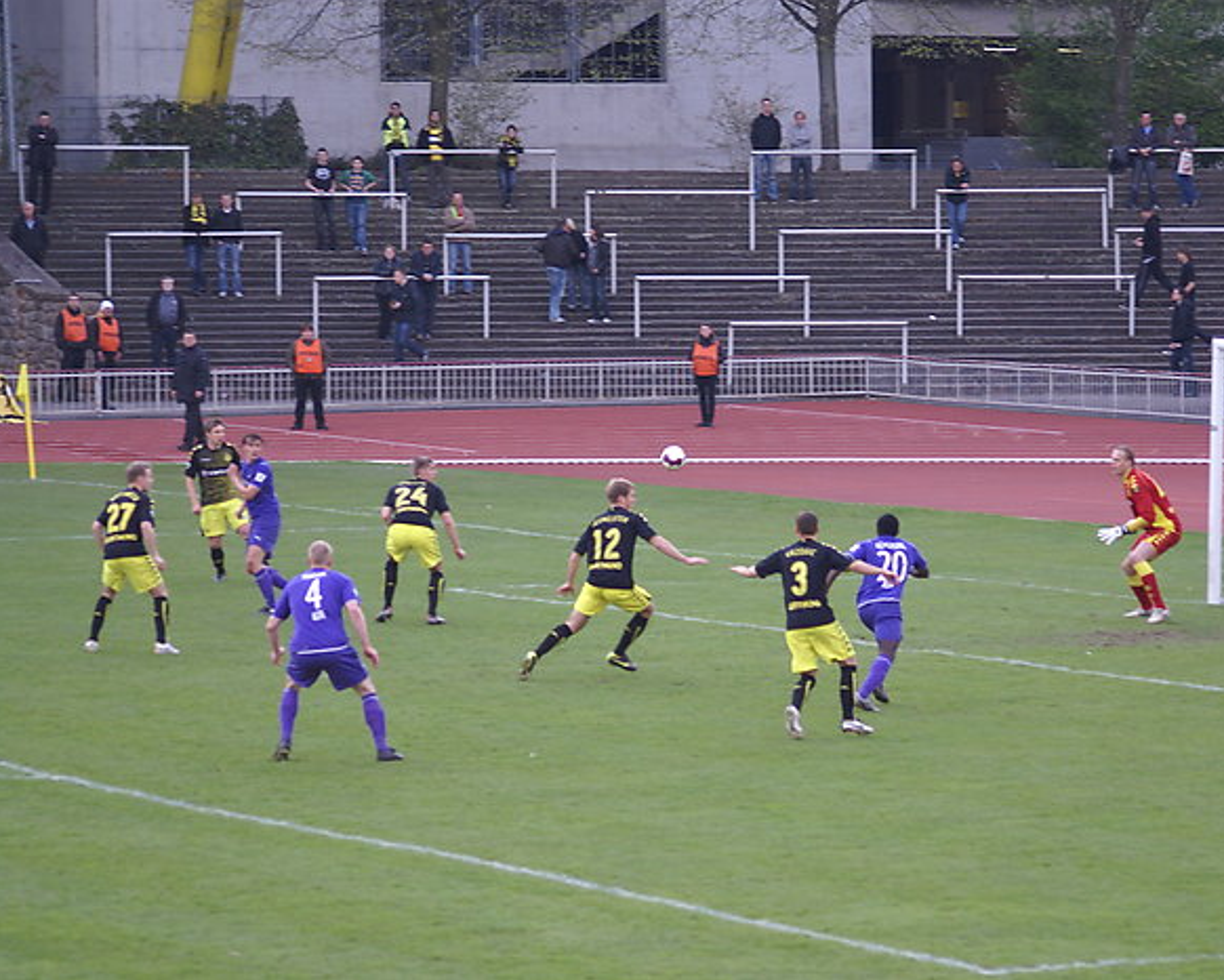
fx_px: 7356
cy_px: 490
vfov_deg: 7.6
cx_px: 727
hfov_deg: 9.5
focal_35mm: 203
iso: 320
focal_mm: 120
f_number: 4
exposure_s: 1/400
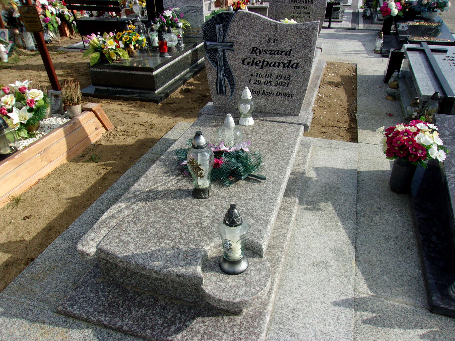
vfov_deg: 51.4
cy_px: 170
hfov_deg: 65.3
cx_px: 228
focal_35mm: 27
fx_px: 355
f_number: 10.4
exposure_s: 1/120
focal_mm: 4.9
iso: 80
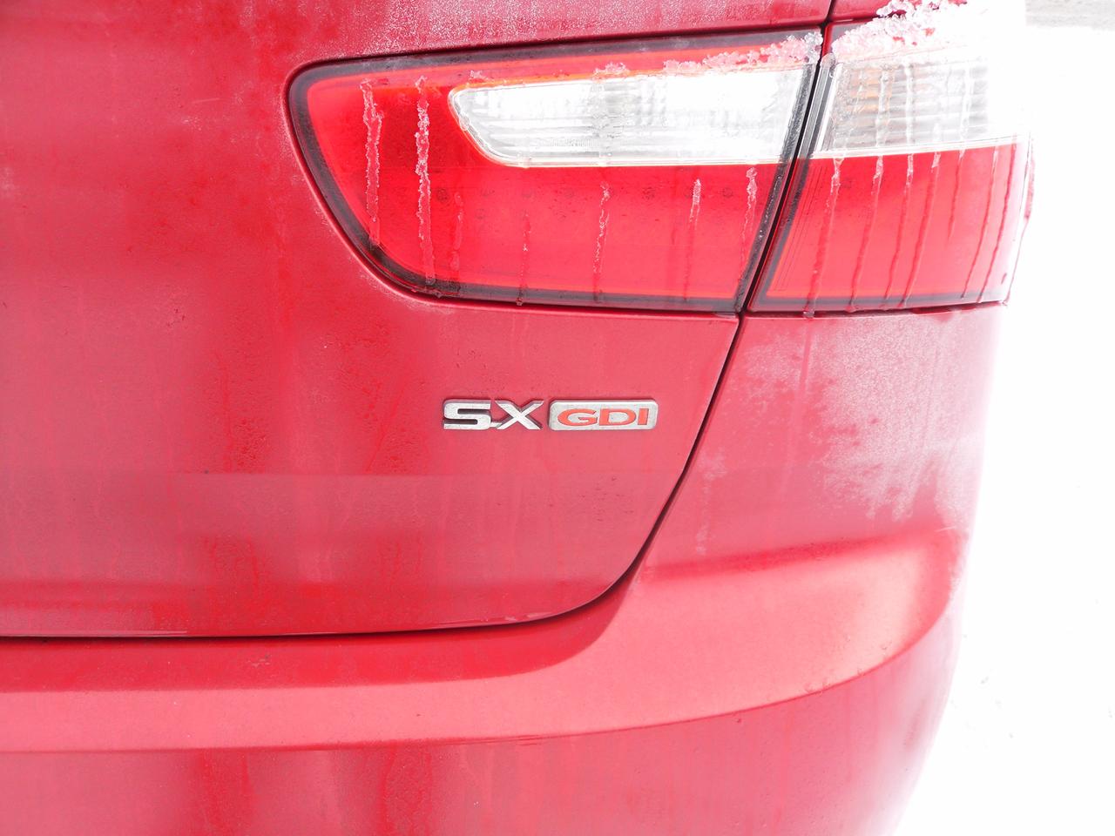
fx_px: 1127
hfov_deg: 52.6
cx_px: 558
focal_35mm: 35
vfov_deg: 40.7
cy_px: 418
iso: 80
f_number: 3.5
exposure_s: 1/165
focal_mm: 6.3
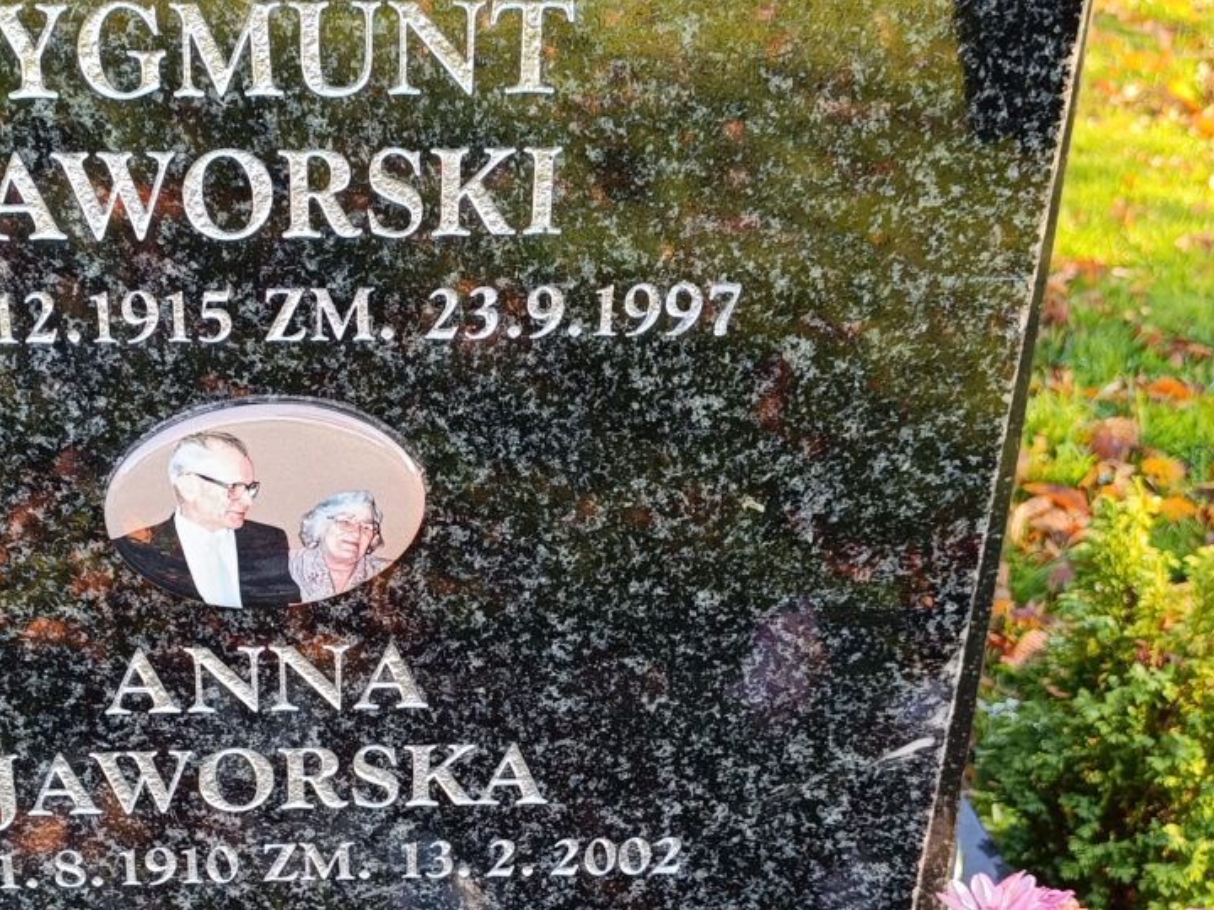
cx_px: 401
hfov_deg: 39.2
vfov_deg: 30.0
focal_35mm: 48
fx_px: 1683
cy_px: 607
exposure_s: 1/101
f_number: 1.88
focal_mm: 5.59
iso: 98
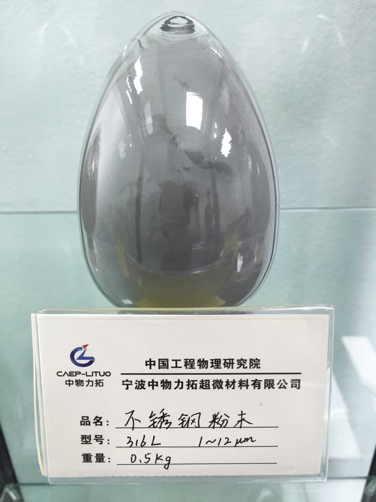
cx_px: 188
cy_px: 251
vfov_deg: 61.7
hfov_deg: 48.2
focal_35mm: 29
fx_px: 420
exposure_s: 1/33
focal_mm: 4.15
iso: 125
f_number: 2.2
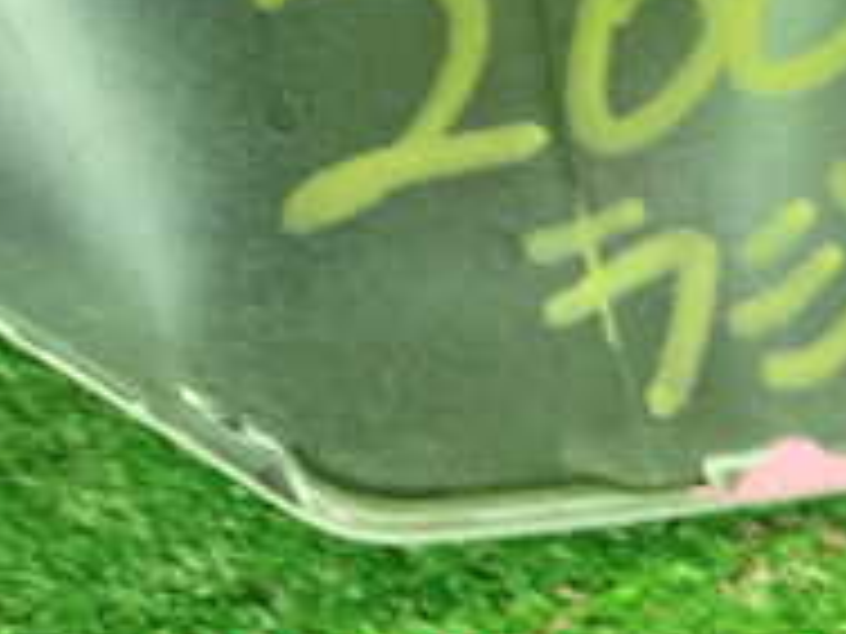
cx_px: -166
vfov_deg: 14.5
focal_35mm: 96
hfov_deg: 19.3
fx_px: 2346
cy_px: -265
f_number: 2.3
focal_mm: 5.5
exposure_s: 1/30
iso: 800
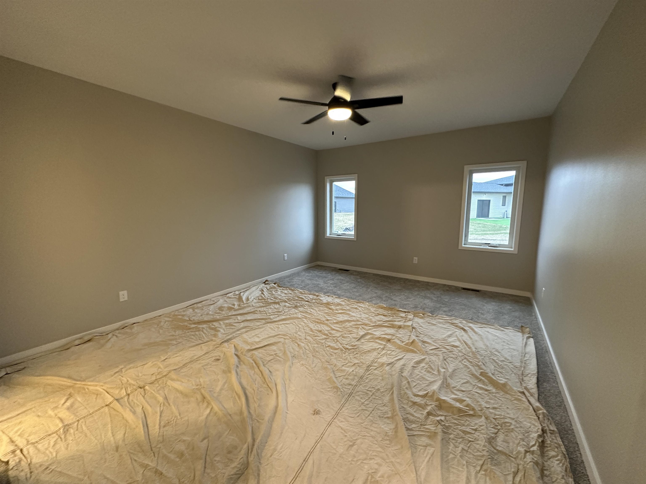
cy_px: 242
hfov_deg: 102.1
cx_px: 323
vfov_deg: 85.7
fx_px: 261
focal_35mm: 14
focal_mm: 2.22
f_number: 2.2
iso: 400
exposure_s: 1/60
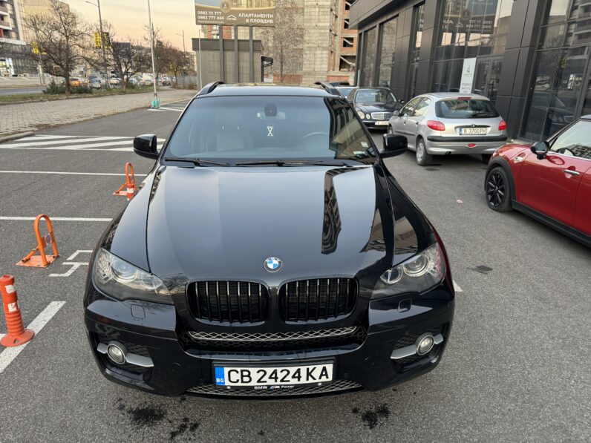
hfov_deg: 71.6
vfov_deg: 56.8
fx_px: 410
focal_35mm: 24
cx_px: 296
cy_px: 222
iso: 200
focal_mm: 6.76
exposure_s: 1/72
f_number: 1.78
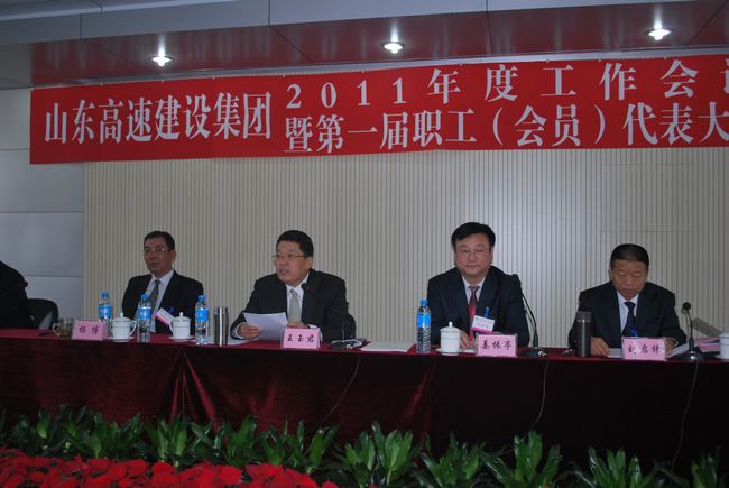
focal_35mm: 36
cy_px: 244
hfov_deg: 53.1
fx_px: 730
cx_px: 364
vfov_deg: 37.0
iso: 200
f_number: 4.2
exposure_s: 1/60
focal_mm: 24
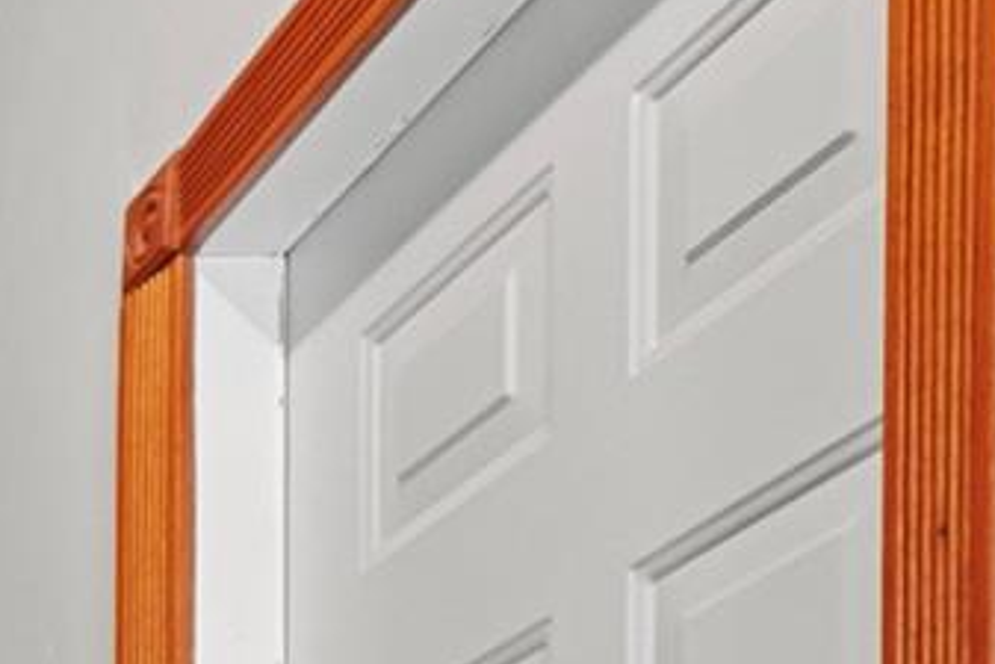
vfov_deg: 12.7
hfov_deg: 17.6
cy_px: 1551
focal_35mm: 85
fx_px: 2350
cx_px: -954
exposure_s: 1/2
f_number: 8
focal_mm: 14
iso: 800
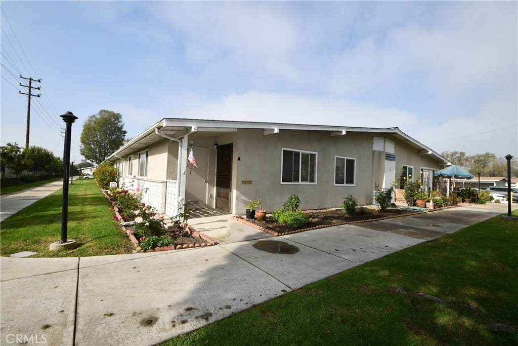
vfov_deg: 77.3
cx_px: 259
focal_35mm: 15
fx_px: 216
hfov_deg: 100.4
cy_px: 173
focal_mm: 10
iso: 100
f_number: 9
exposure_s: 1/250
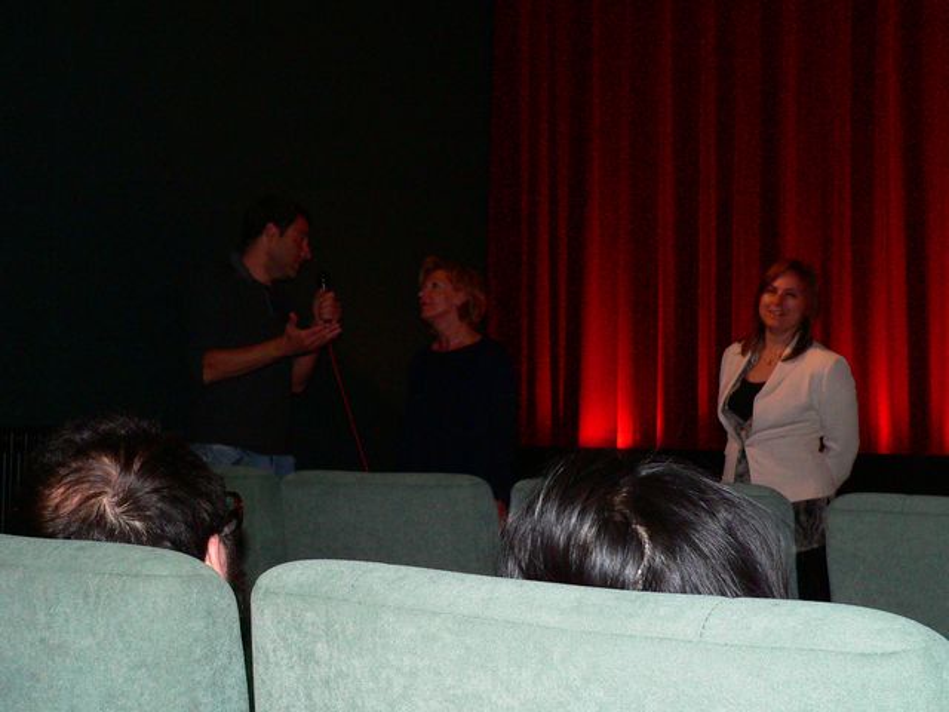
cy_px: 356
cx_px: 474
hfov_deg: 42.1
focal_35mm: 45
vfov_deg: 32.2
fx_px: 1234
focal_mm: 7.4
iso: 400
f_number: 2.8
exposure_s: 1/60
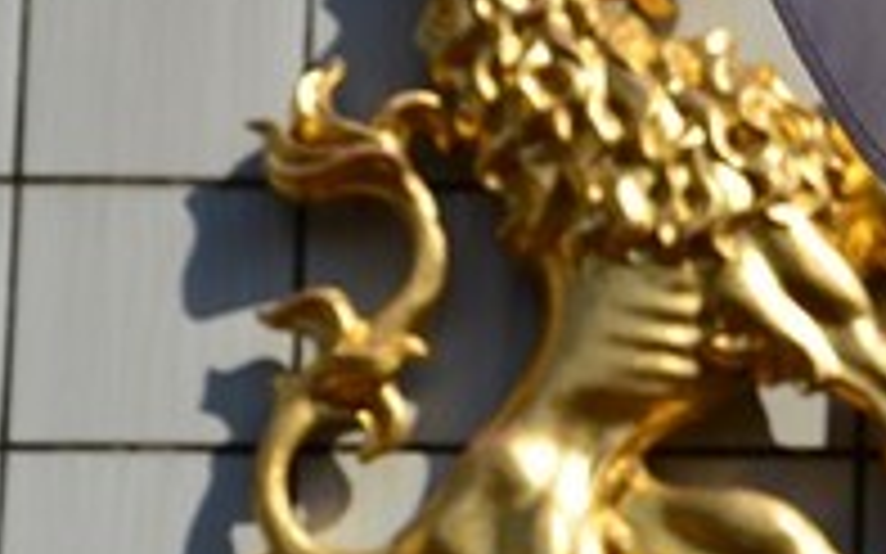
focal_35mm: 372
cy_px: 146
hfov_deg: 5.6
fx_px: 8980
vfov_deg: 3.5
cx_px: 1048
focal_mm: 80
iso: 200
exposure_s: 1/1600
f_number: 5.3
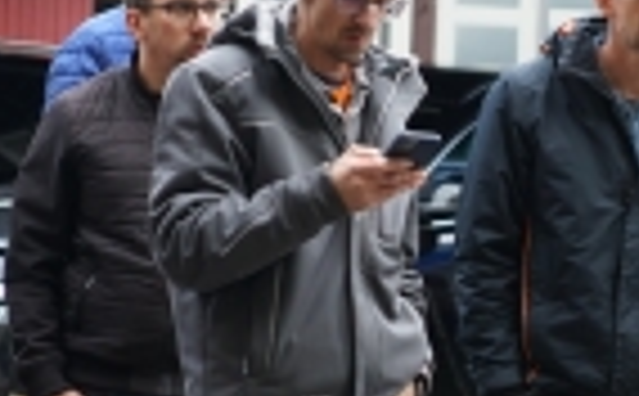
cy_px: 356
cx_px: 540
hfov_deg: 7.6
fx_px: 4812
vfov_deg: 4.7
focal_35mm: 277
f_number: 3.2
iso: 400
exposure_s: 1/250
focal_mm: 55
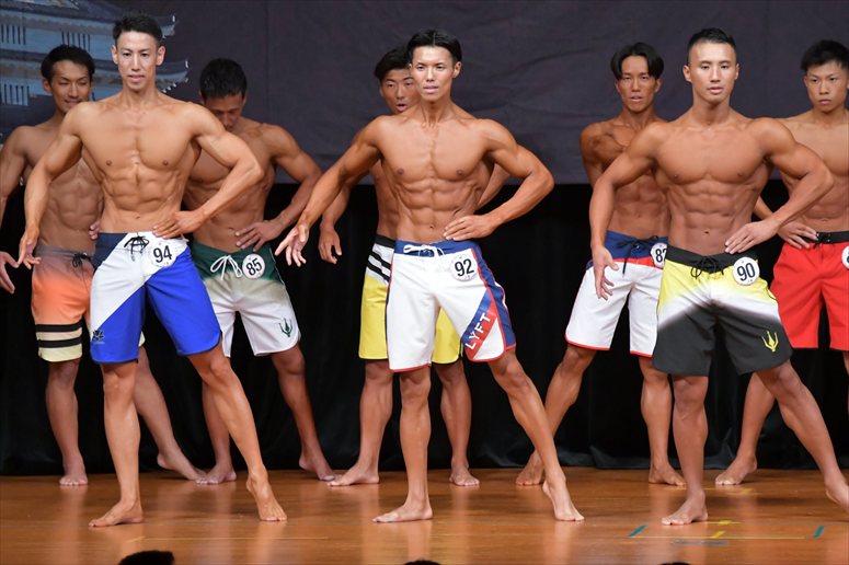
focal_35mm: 285
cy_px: 282
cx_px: 424
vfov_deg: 4.8
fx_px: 6718
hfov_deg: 7.2
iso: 5000
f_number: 5.6
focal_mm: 190
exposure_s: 1/400
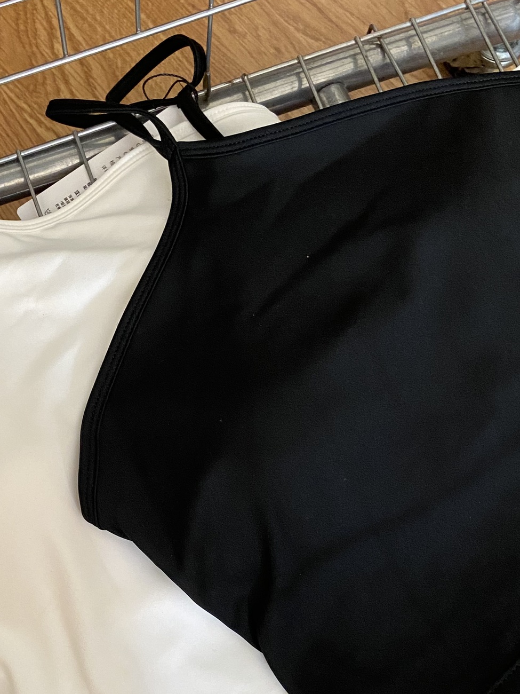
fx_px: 961
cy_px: 446
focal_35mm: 48
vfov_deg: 39.3
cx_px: 113
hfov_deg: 29.6
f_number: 1.8
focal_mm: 4.25
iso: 500
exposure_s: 1/53
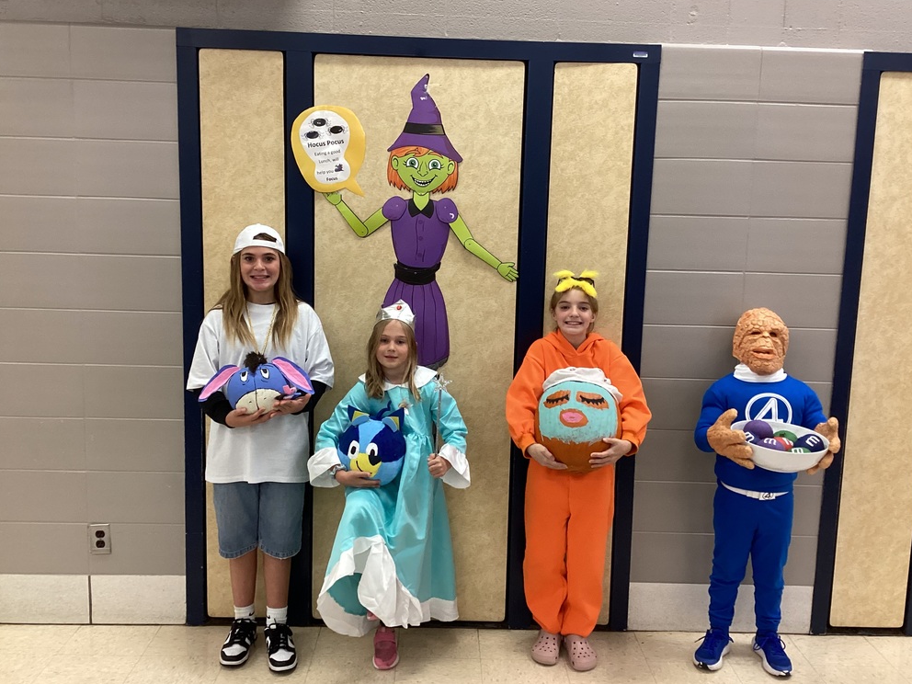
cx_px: 464
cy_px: 336
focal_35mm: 32
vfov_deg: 44.2
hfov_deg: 56.8
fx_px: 843
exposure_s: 1/60
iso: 200
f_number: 2.4
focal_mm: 3.3
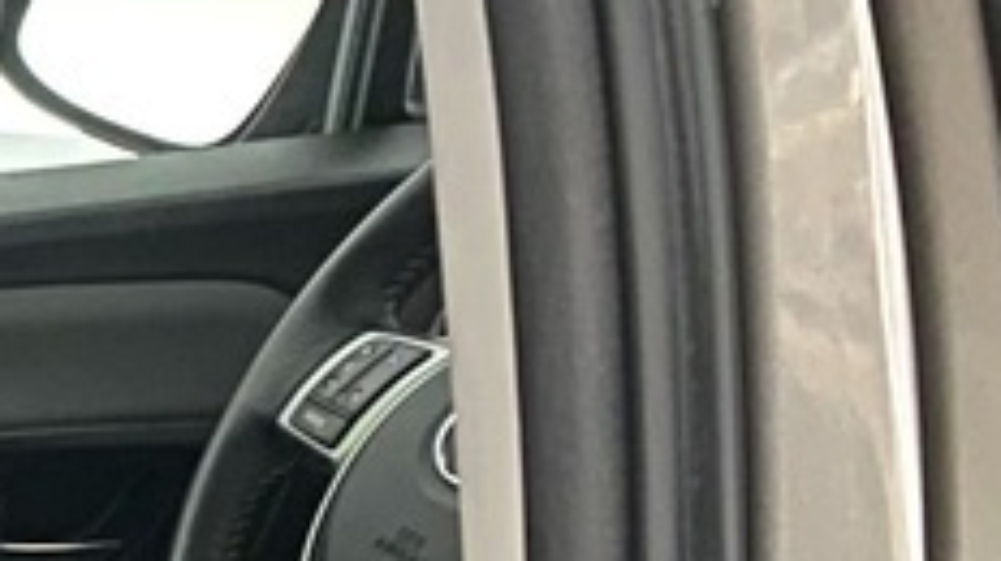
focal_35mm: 176
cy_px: 1489
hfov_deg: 9.6
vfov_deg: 6.4
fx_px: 4667
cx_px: -1955
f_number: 1.8
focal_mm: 4.25
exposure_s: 1/25
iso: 1000
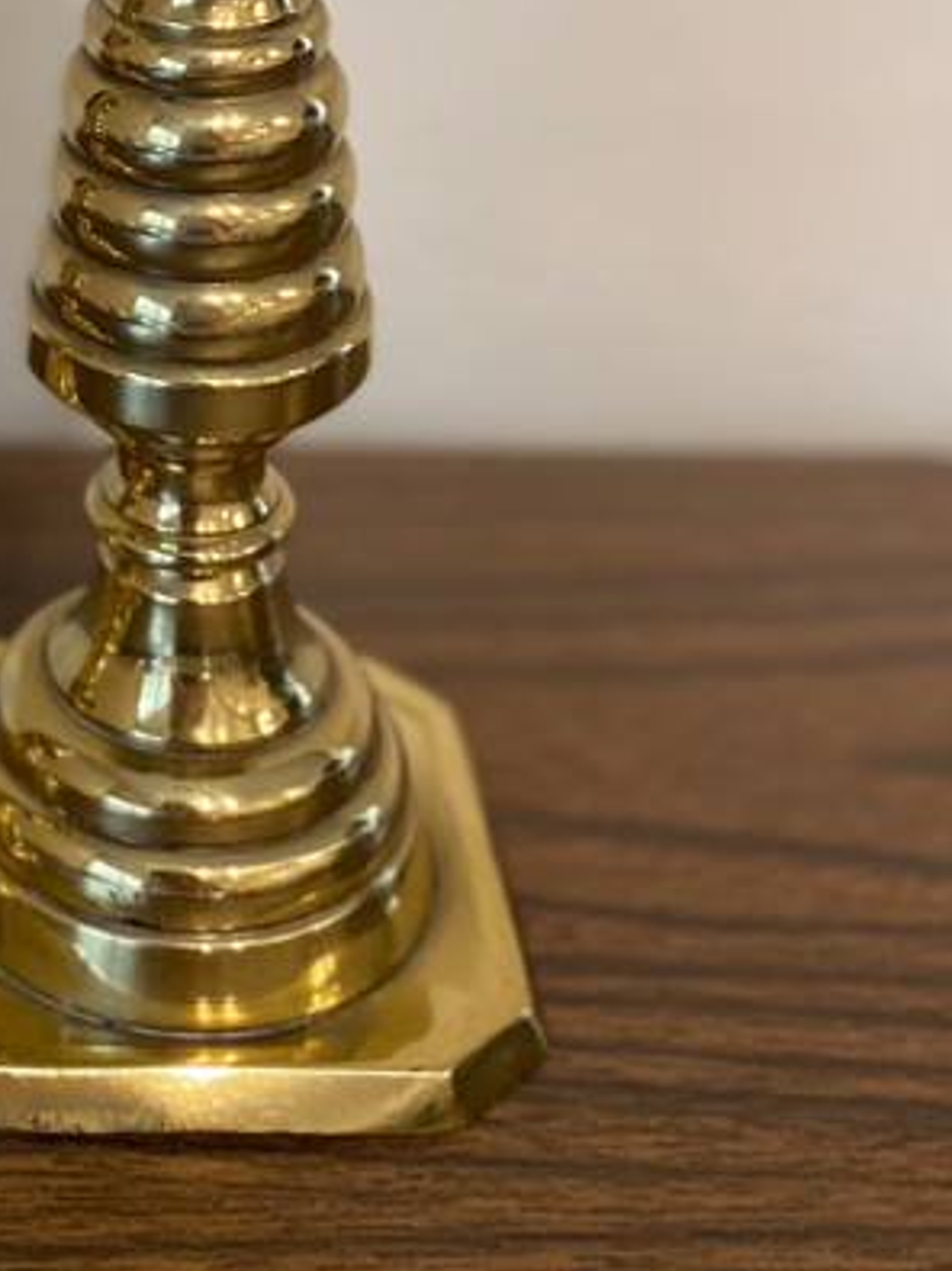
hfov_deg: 17.8
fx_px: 2898
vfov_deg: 24.0
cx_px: -167
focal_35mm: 79
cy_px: 116
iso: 320
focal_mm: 4.25
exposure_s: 1/60
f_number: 1.8
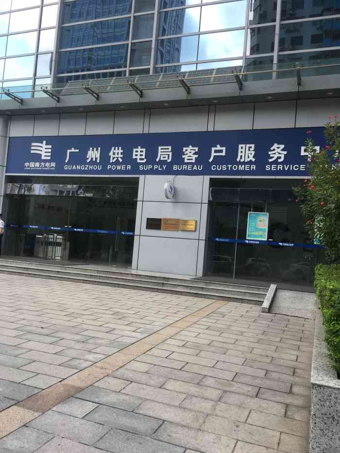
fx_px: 380
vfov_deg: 61.7
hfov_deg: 48.2
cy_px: 226
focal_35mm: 29
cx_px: 170
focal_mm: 4.15
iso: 25
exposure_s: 1/527
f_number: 2.2
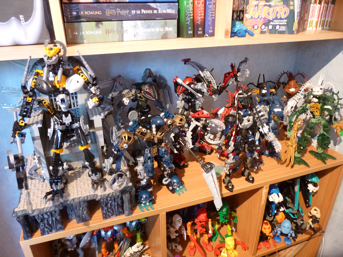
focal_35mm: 25
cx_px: 172
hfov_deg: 69.4
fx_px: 248
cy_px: 128
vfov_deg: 54.9
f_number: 3.1
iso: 400
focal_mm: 4.5
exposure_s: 1/8
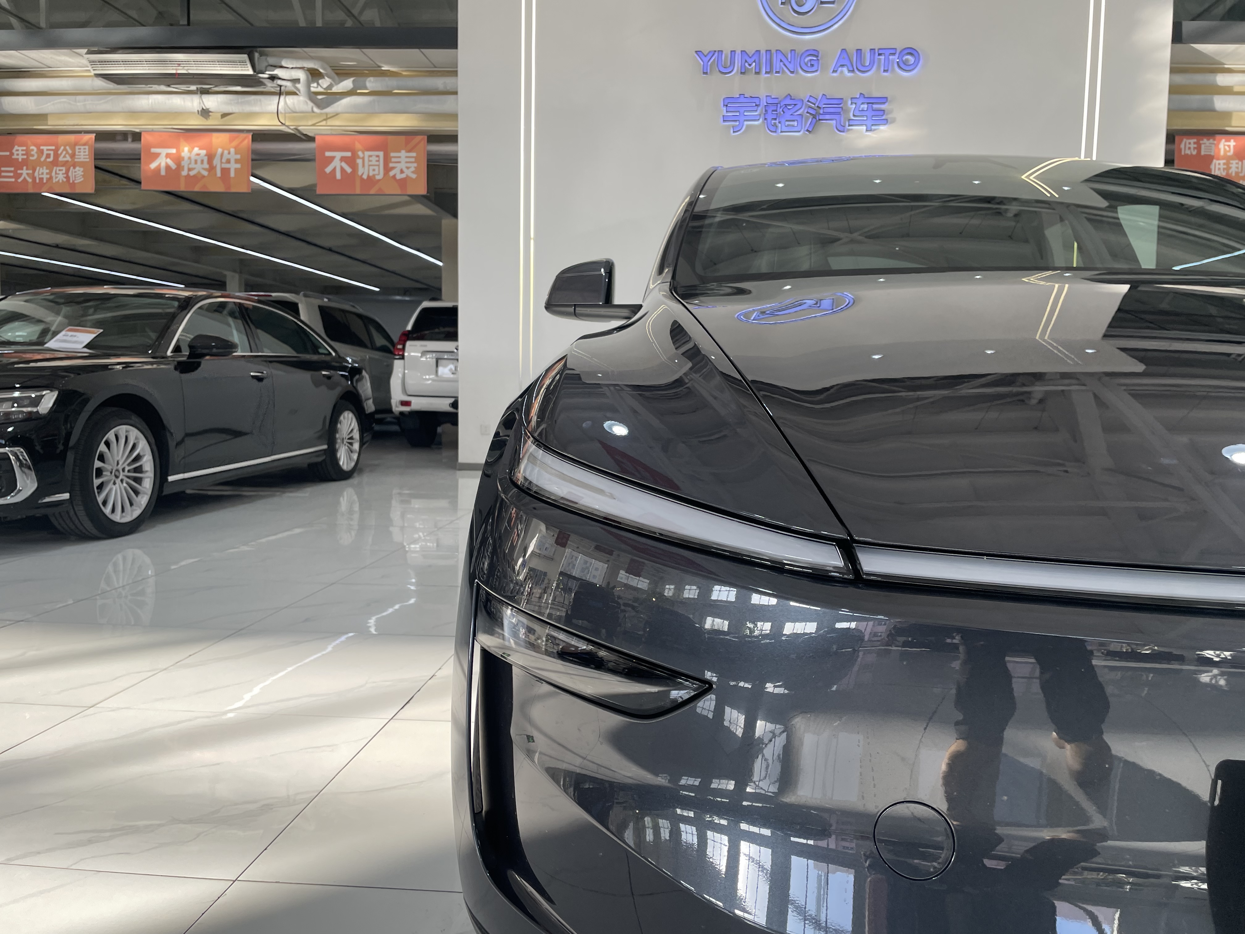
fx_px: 935
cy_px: 467
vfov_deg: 53.1
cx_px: 622
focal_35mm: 26
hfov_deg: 67.3
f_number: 1.6
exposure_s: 1/255
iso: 32
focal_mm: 4.2
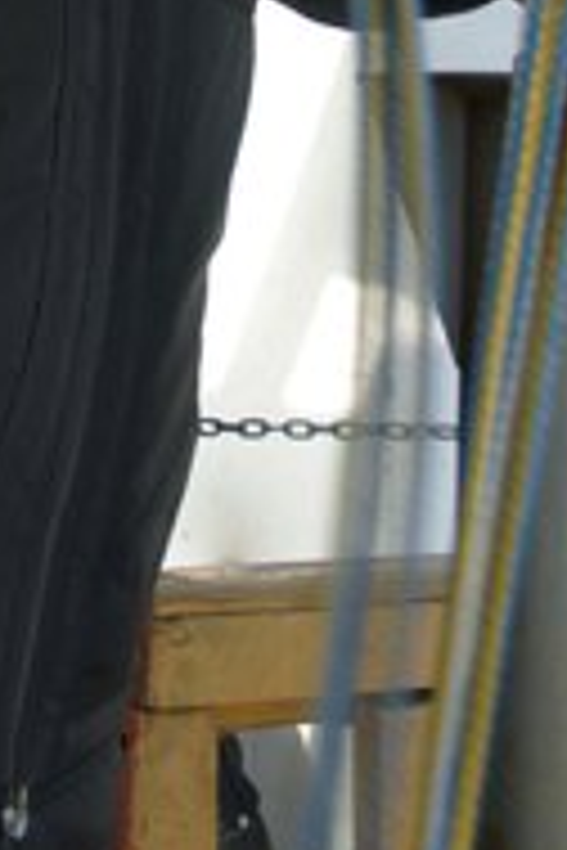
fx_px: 2693
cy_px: -112
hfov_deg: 12.0
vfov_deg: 17.3
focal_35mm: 114
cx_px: 115
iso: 200
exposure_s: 1/160
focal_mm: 24
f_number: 5.6
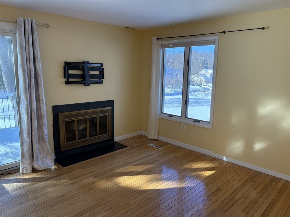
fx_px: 218
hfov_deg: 67.3
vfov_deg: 53.1
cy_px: 108
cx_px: 145
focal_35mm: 26
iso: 80
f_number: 1.6
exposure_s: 1/232
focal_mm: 5.96
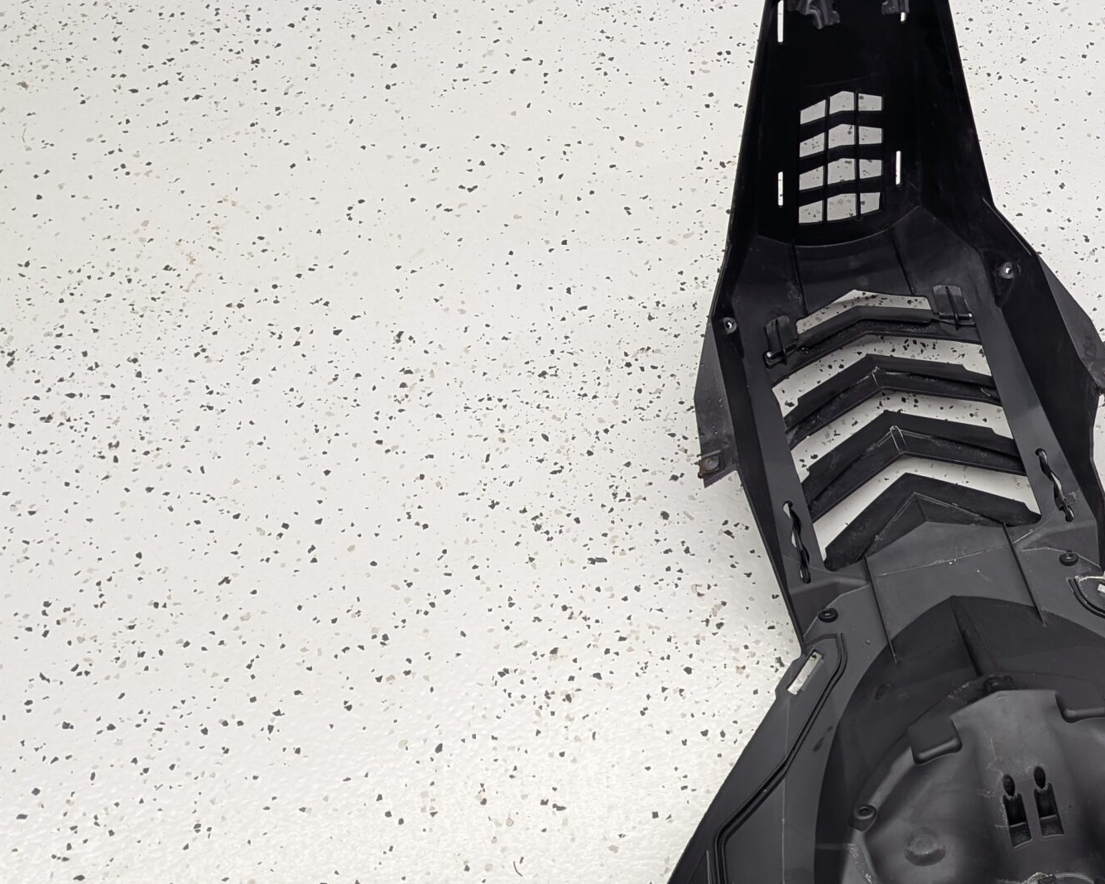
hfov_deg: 38.6
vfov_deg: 32.5
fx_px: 1472
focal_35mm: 45
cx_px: 969
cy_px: 713
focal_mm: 6.9
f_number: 1.68
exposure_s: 1/60
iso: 107
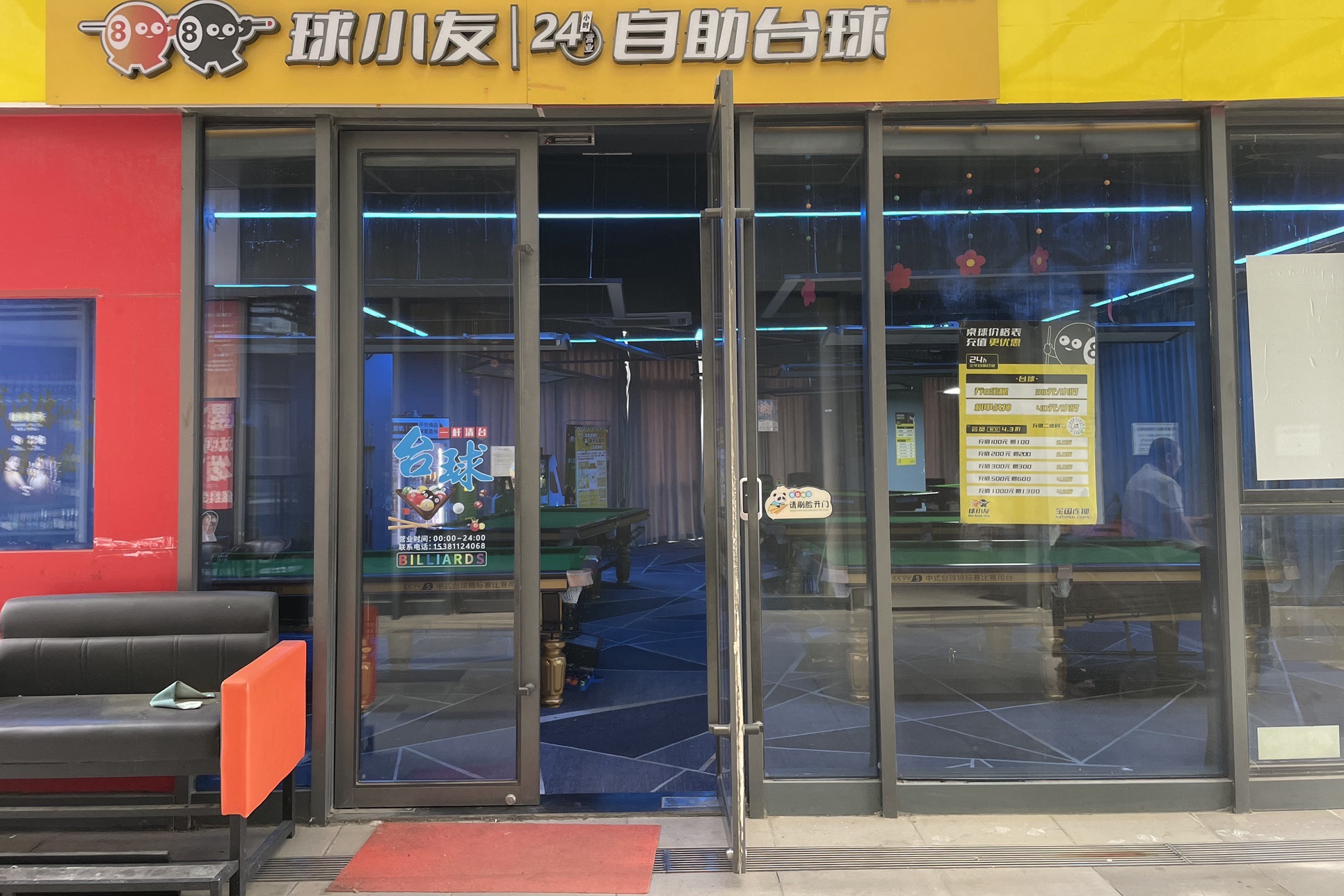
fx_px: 1045
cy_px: 406
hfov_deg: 65.5
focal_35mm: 28
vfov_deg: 46.3
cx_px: 657
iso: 100
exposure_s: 1/121
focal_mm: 4.2
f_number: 1.6
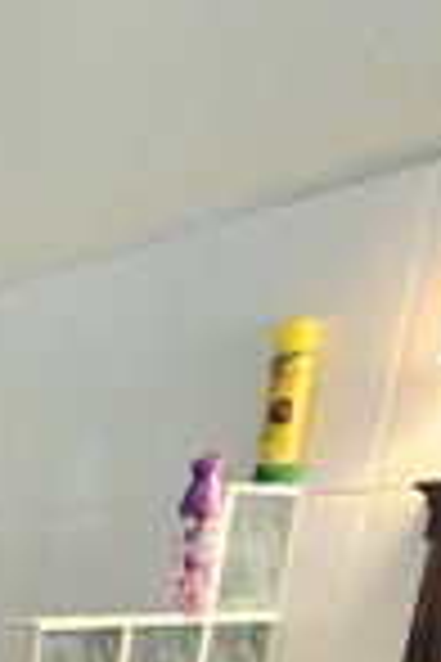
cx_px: -430
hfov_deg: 18.5
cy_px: 865
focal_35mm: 49
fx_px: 900
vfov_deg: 31.1
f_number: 2.2
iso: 320
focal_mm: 2.2
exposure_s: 1/50
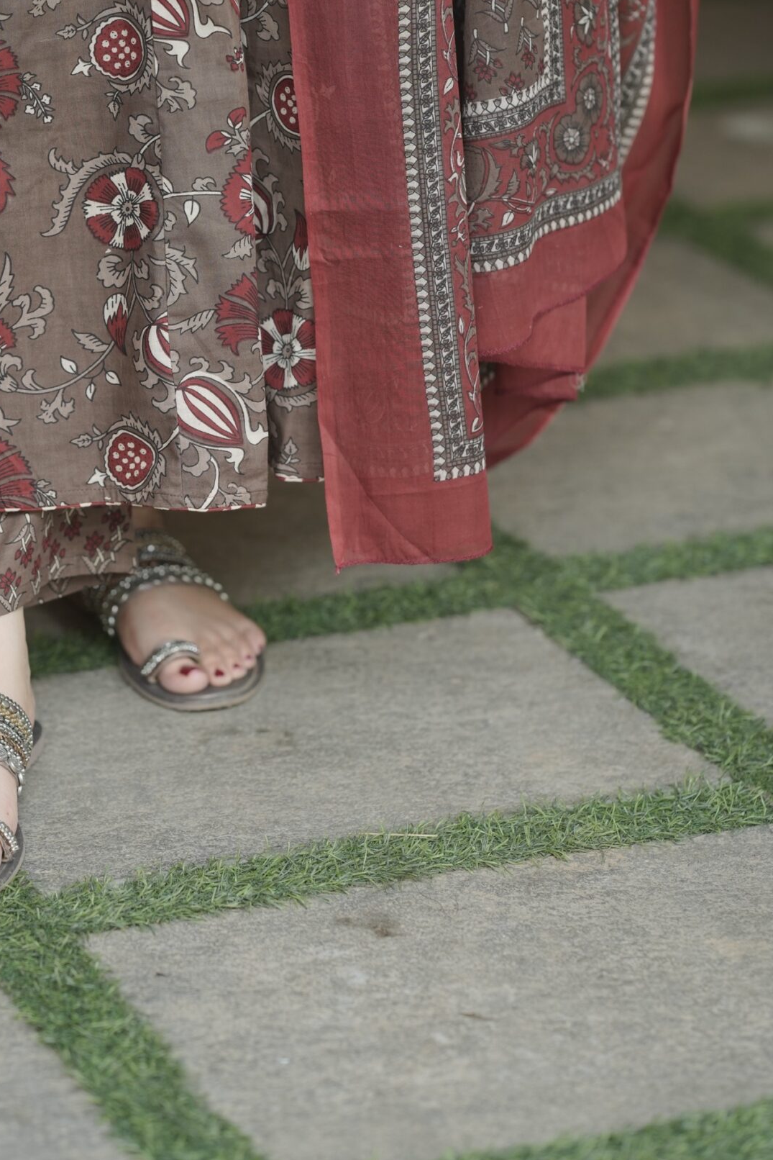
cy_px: 317
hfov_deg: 10.1
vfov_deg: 15.1
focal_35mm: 135
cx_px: 179
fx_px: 4347
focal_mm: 85
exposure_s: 1/640
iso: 400
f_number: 2.2
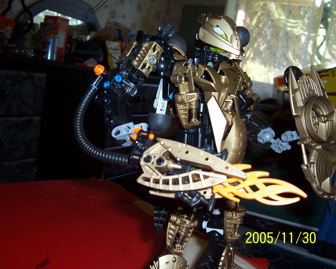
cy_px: 136
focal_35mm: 36
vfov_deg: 41.2
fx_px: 358
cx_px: 154
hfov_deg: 50.2
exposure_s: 1/60
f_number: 2.7
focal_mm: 5.6
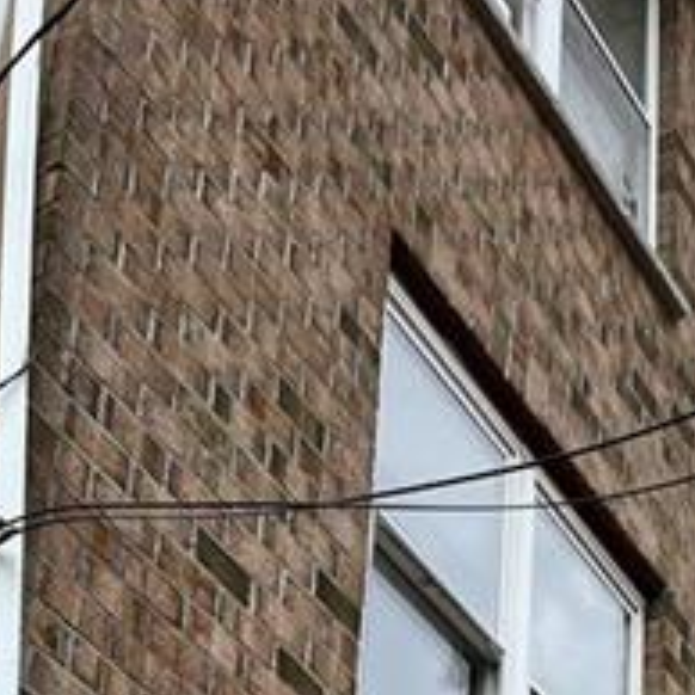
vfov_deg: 15.7
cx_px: 638
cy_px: 1333
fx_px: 2067
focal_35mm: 91
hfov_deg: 18.7
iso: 50
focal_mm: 5.1
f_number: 1.6
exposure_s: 1/1957
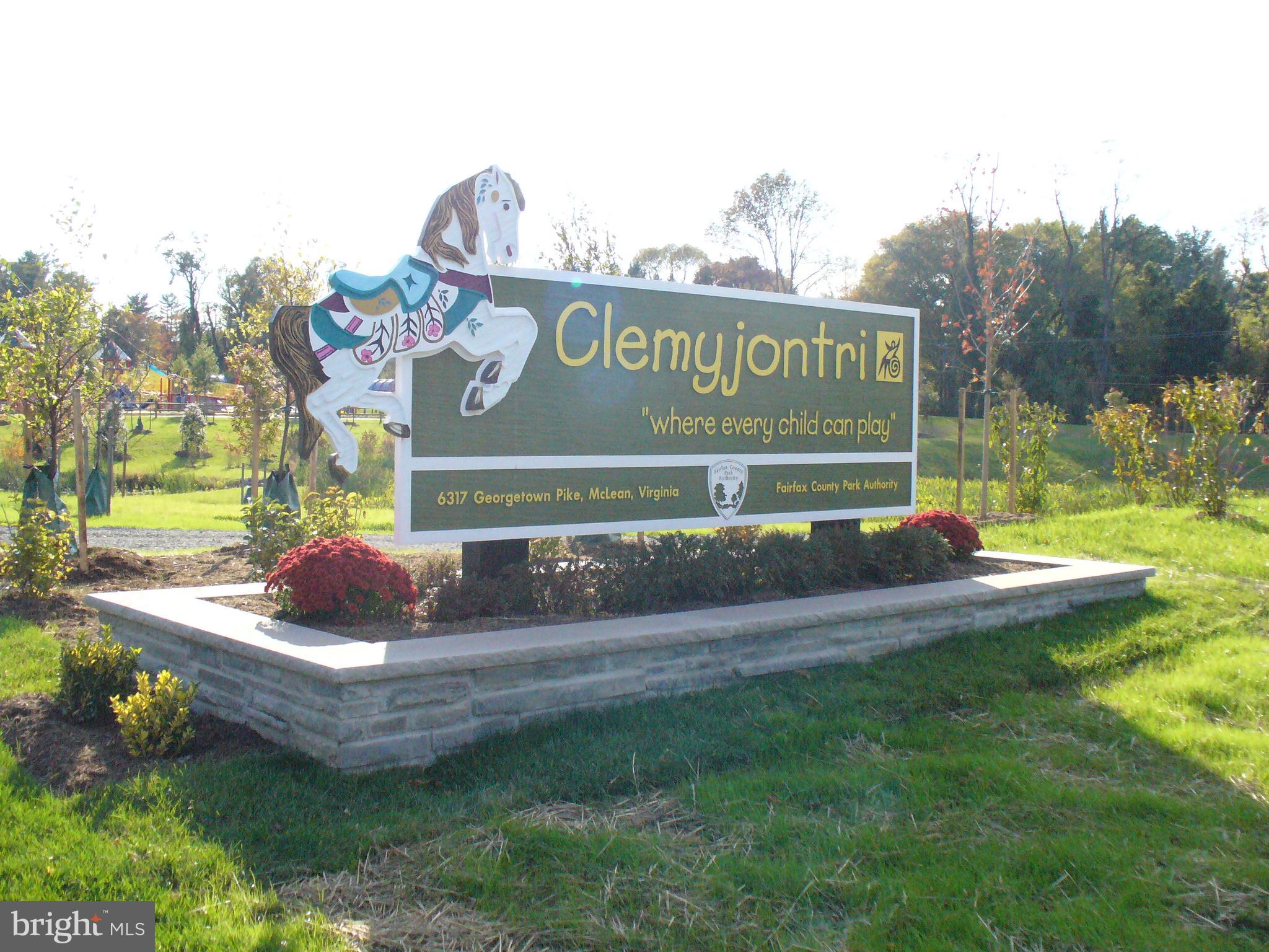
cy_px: 476
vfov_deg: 38.7
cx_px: 634
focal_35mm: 37
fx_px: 1356
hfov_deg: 50.1
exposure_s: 1/500
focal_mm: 6.1
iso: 400
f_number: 5.6
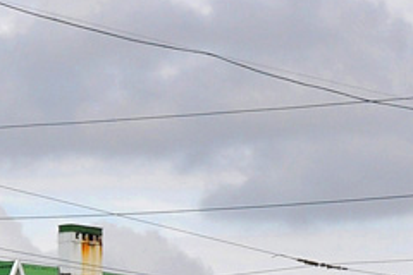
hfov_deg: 9.1
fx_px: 2581
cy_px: 332
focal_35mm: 225
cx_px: 7
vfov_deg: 6.1
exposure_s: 1/500
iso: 200
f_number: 8
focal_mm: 30
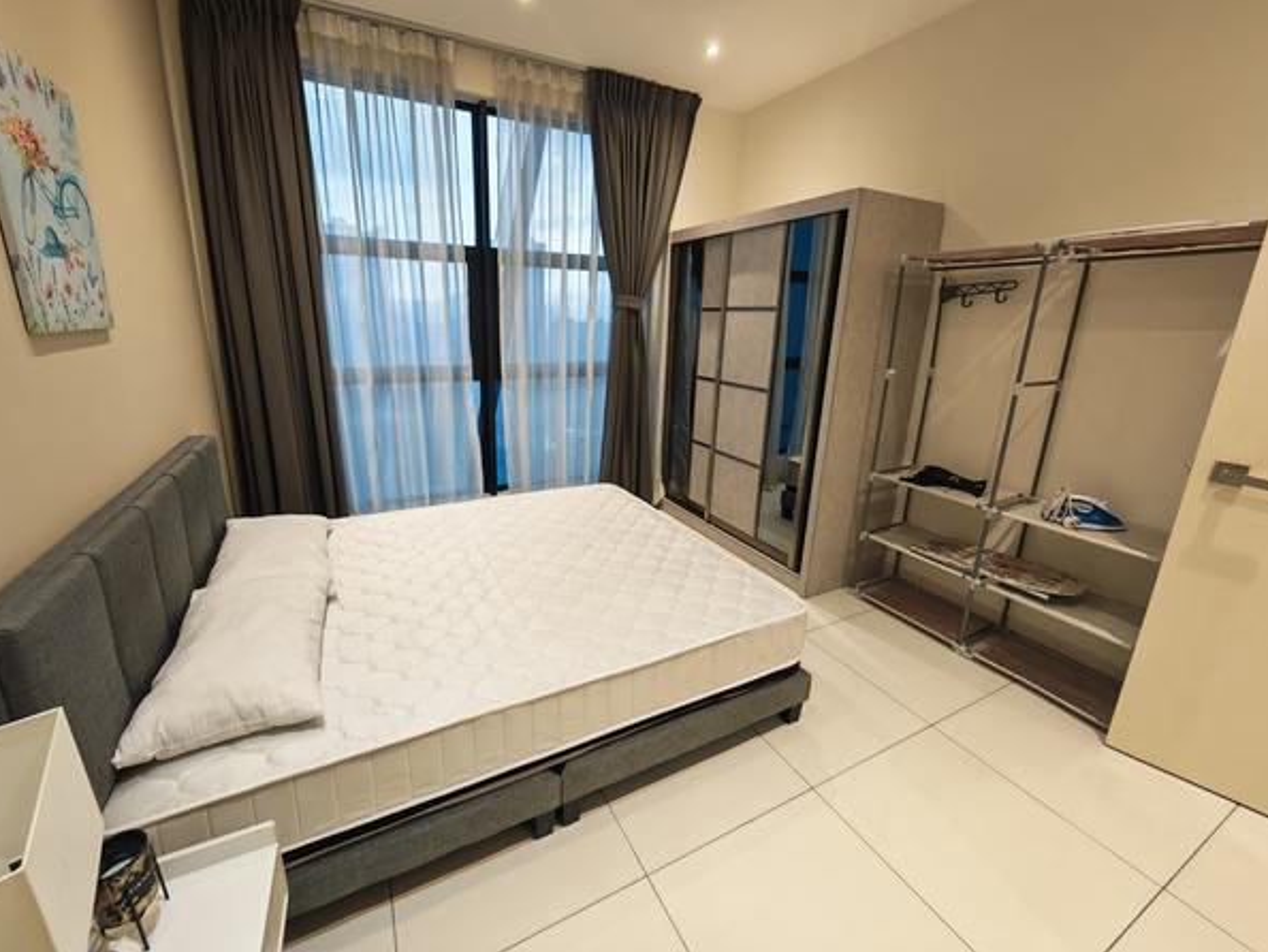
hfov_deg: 101.9
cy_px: 442
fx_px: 513
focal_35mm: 14
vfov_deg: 85.6
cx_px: 600
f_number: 2
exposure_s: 1/33
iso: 250
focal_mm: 1.82
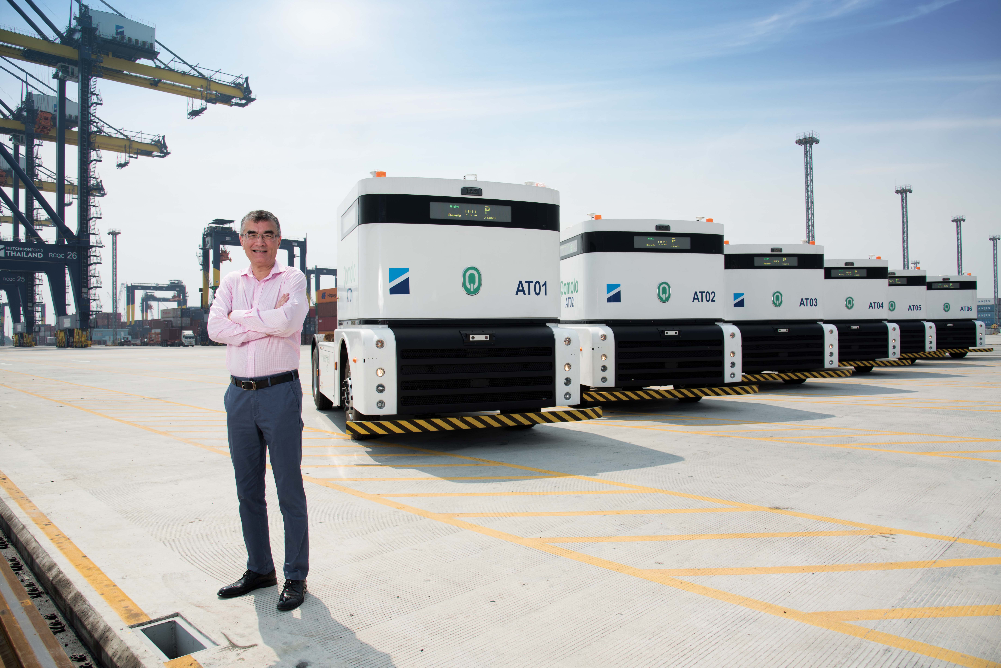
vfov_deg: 53.2
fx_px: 668
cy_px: 334
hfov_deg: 73.7
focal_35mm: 24
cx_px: 500
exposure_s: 1/250
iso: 64
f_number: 8
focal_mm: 24
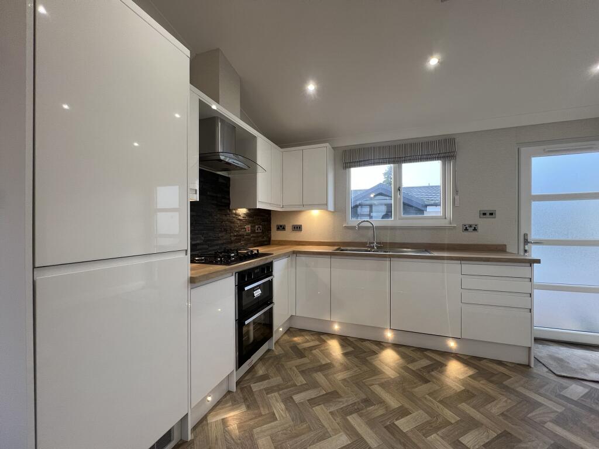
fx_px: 225
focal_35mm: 13
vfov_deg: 89.9
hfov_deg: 106.2
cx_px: 300
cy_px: 224
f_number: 1.8
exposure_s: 1/100
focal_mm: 1.57
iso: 100
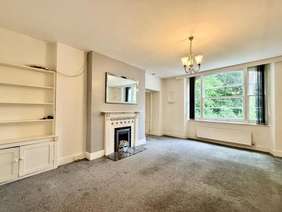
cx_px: 141
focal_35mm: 14
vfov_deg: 85.7
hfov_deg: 102.1
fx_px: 114
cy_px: 106
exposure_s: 1/50
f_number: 2.2
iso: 320
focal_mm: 2.22
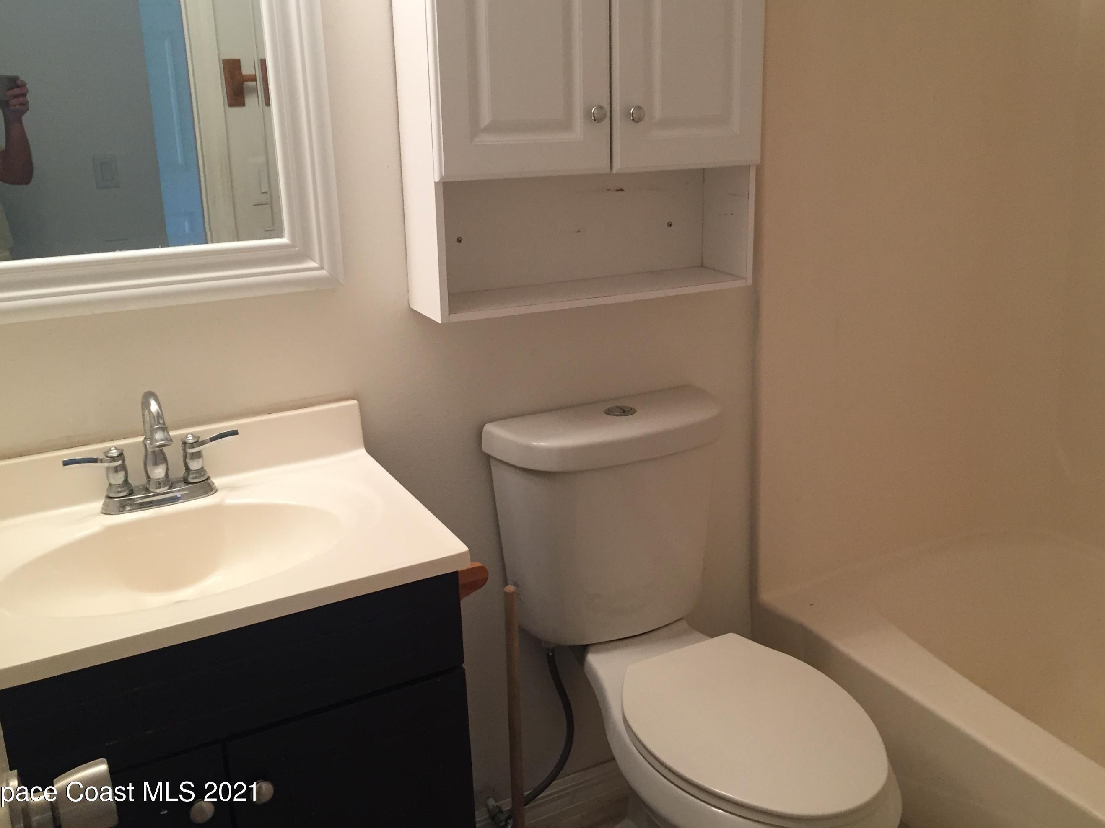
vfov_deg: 42.9
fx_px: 1053
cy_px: 362
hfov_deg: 55.2
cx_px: 609
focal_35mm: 33
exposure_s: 1/30
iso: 50
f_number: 2.2
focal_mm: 4.15
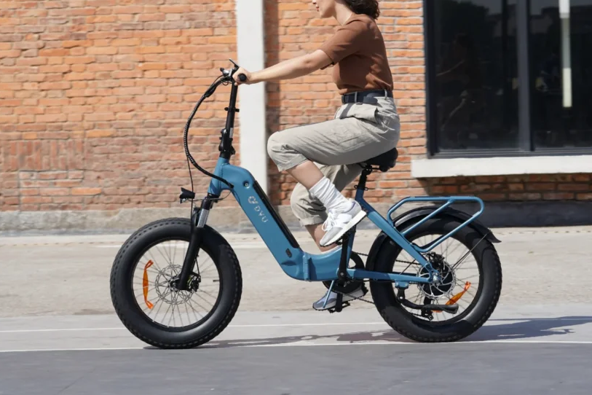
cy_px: 161
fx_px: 2549
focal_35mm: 155
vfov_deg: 8.9
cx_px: 334
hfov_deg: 13.2
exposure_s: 1/250
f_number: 8
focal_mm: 123
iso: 100
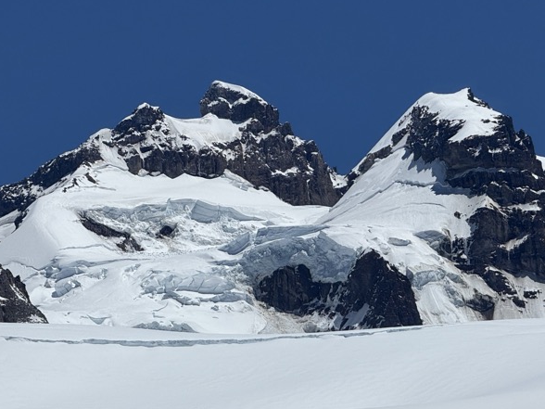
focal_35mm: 209
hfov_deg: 9.5
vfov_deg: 7.1
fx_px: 3291
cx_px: 285
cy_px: 255
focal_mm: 15.66
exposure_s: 1/6289
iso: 40
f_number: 2.8
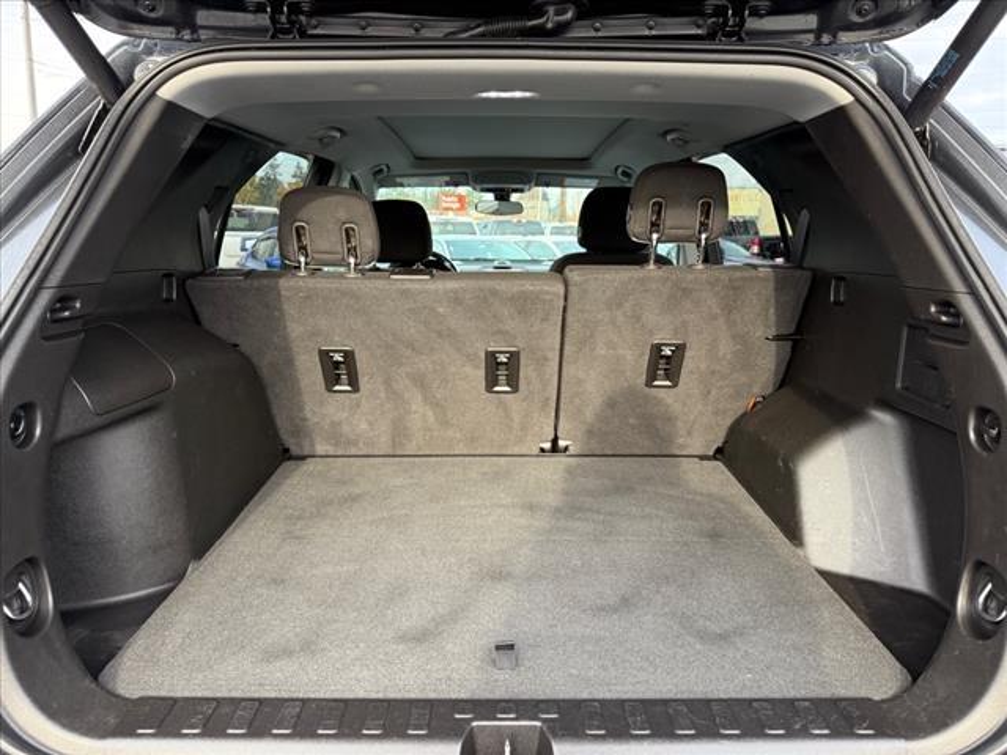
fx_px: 698
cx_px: 504
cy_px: 378
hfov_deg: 71.6
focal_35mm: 24
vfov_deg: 56.8
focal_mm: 6.76
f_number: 1.78
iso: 160
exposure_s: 1/243
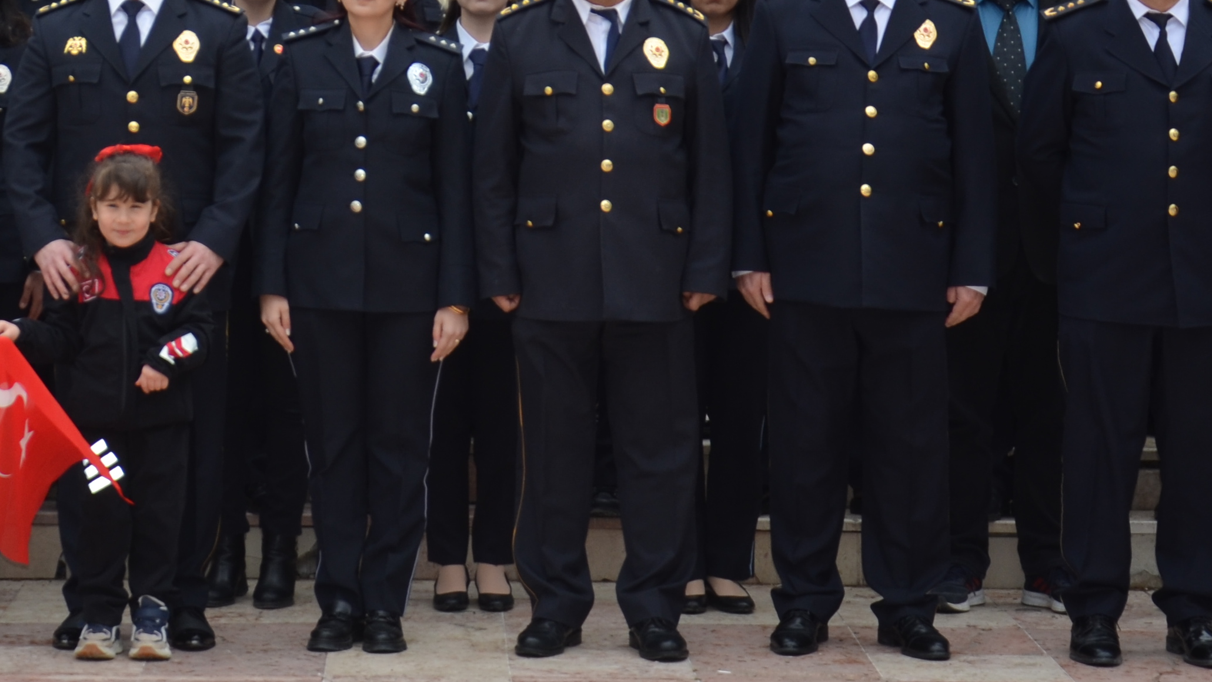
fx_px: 4218
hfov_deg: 16.2
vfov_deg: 9.1
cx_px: 216
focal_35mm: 131
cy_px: -87
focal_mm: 35
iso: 160
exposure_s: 1/250
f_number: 4.5
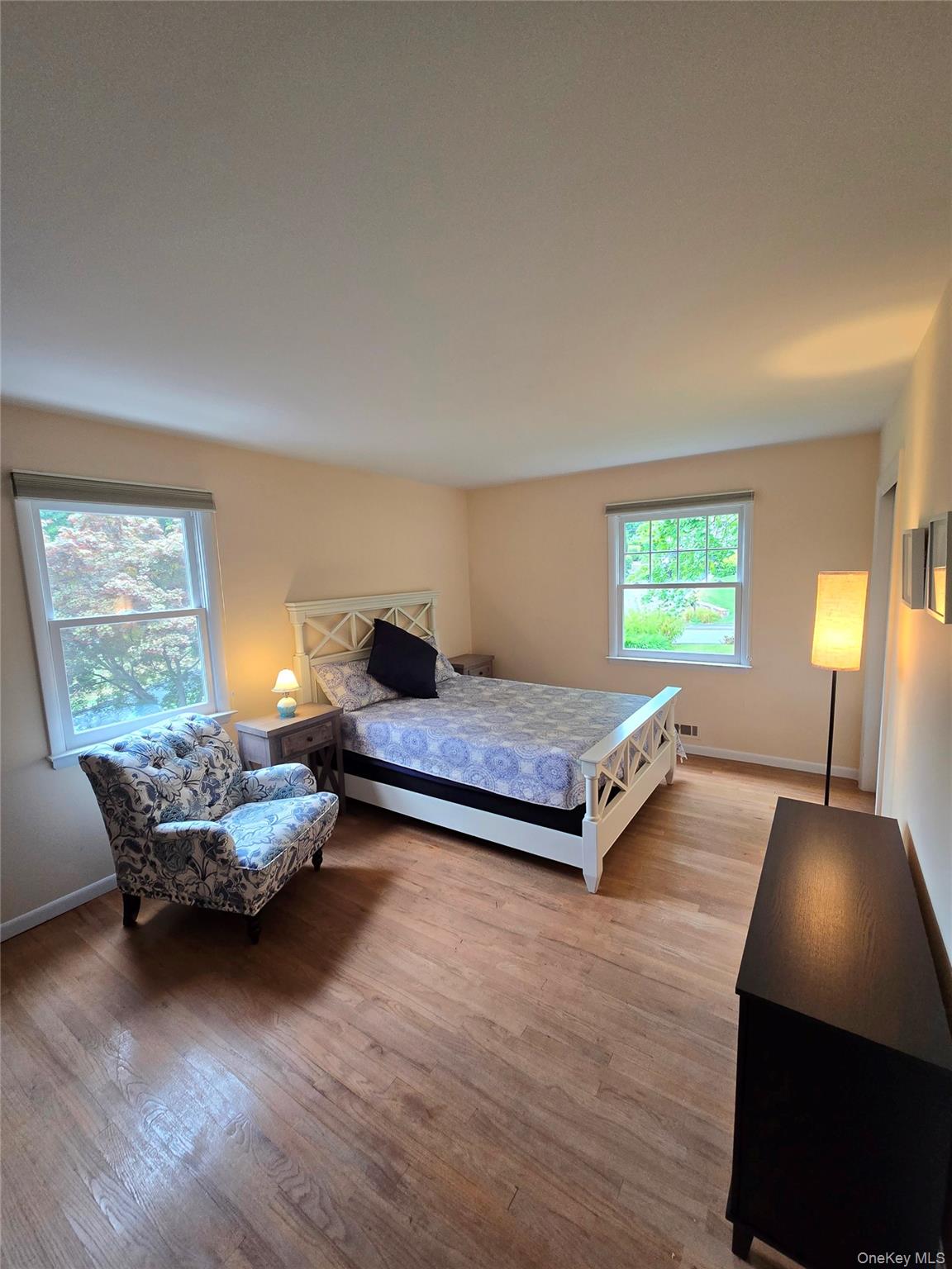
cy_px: 634
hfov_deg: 89.9
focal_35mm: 13
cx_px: 476
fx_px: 477
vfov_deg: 106.2
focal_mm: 2.2
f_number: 2.2
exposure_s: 1/60
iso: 200
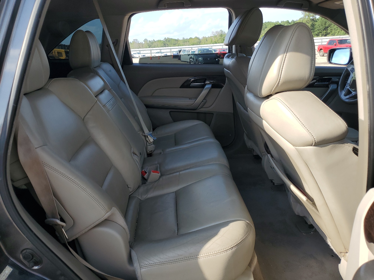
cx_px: 187
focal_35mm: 26
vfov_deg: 53.1
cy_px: 140
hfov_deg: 67.3
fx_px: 281
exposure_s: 1/1250
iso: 50
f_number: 1.5
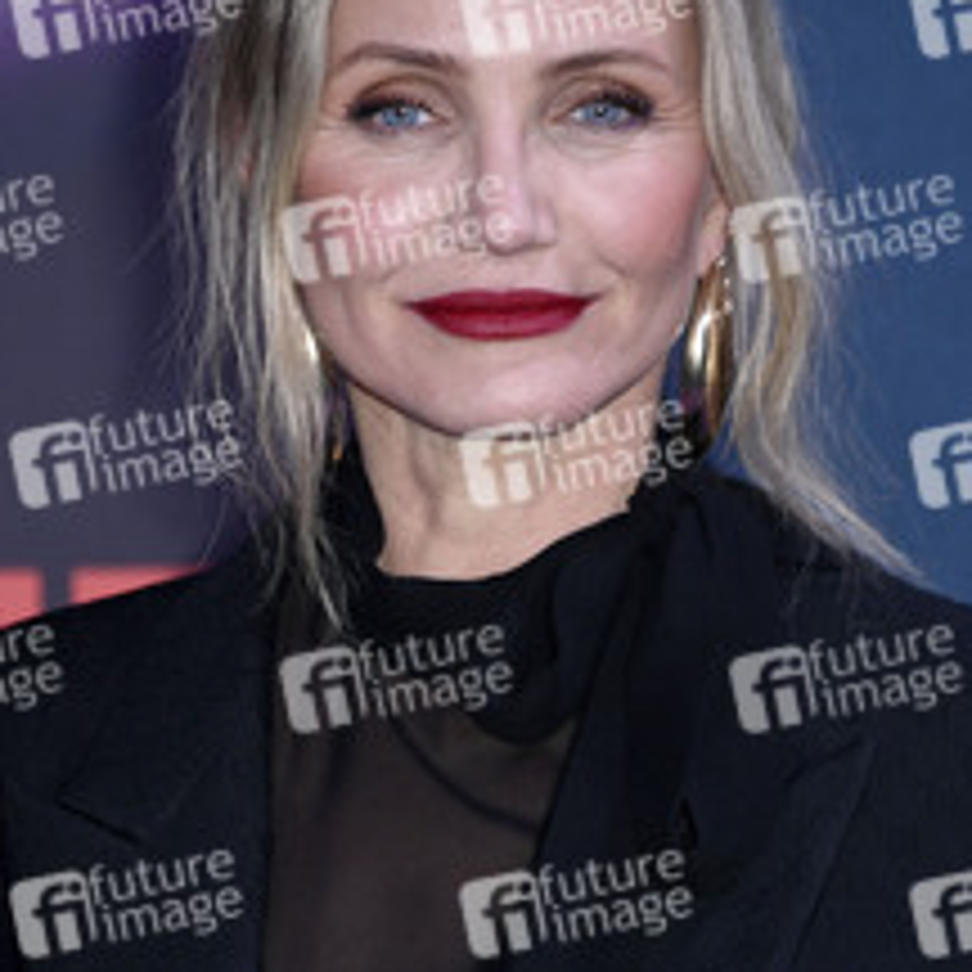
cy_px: 342
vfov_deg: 3.3
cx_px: 457
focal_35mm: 532
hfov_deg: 3.3
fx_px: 16901
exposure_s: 1/250
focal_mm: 300
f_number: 5.6
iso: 1000
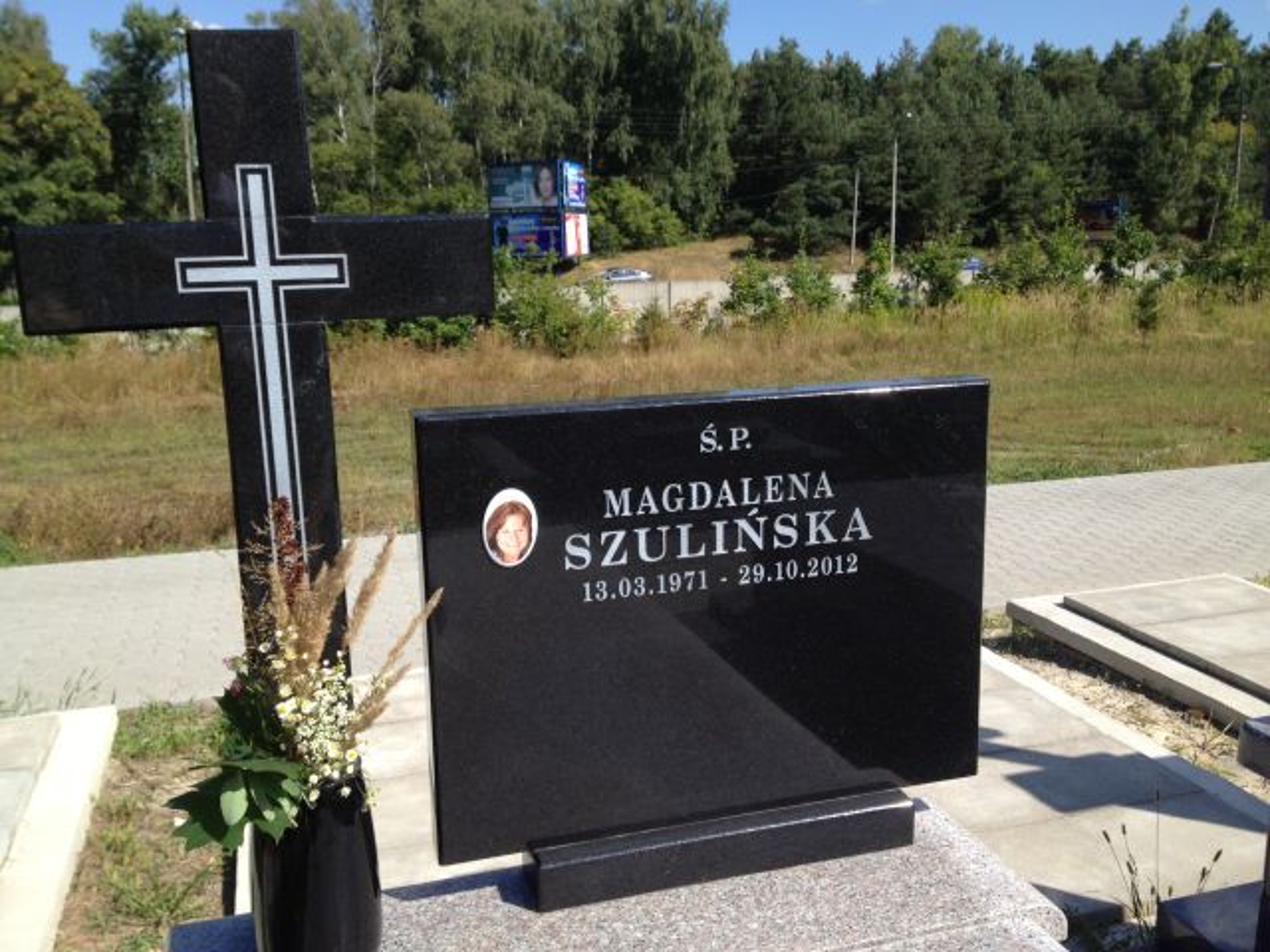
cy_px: 476
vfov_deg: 40.7
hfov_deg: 52.6
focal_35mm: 35
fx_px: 1284
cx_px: 635
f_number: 2.4
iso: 50
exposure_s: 1/1346
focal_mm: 4.28
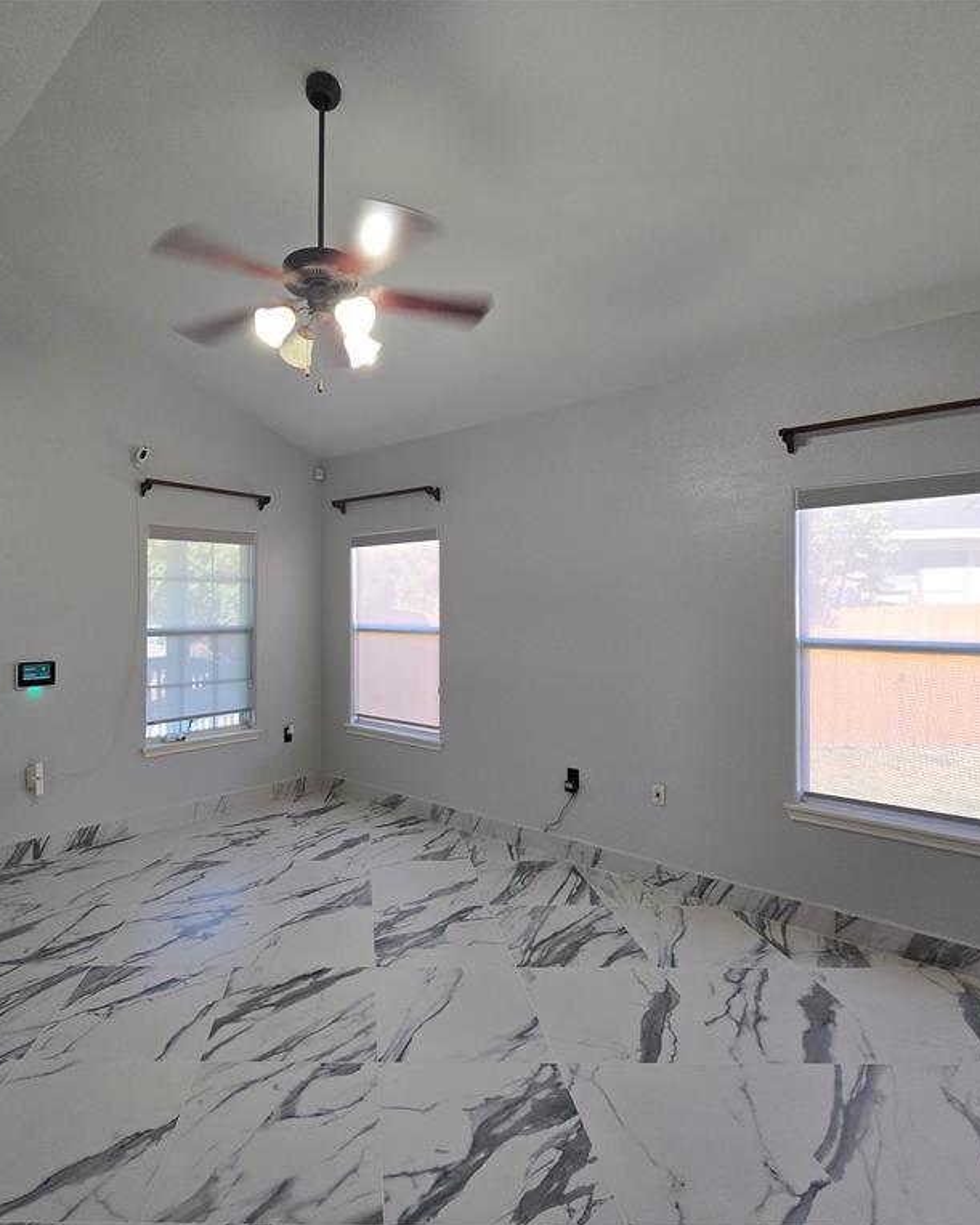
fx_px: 616
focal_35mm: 17
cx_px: 359
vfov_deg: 89.6
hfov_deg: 75.4
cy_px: 614
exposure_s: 1/60
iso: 80
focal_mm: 2.2
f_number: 2.2
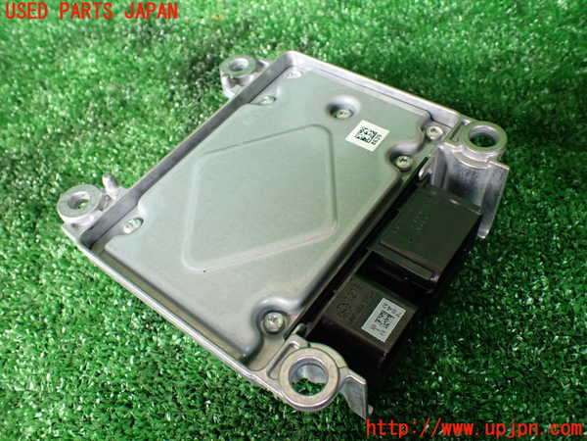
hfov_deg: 60.0
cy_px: 220
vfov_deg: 46.8
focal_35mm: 30
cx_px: 294
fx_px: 509
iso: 400
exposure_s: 1/125
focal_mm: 5.4
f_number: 2.3
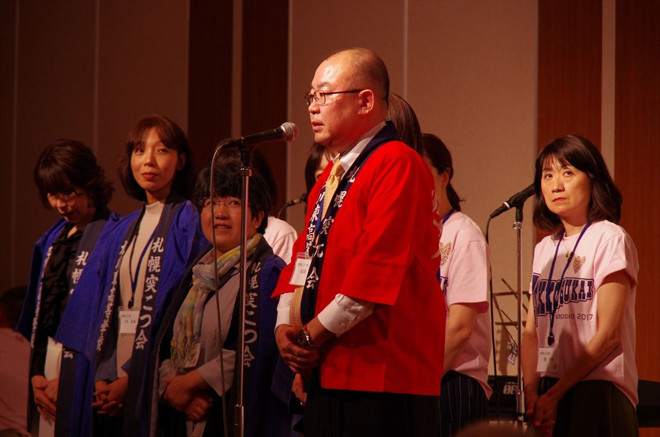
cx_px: 330
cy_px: 218
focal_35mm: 202
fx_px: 3696
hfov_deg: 10.2
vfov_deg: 6.8
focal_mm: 135
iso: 1600
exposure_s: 1/200
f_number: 5.6
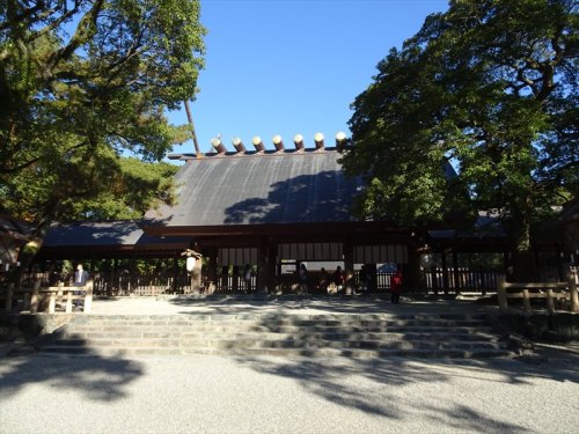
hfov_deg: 71.6
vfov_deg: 56.8
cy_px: 217
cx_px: 290
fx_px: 401
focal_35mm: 24
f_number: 3.5
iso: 80
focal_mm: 4.1
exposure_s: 1/400
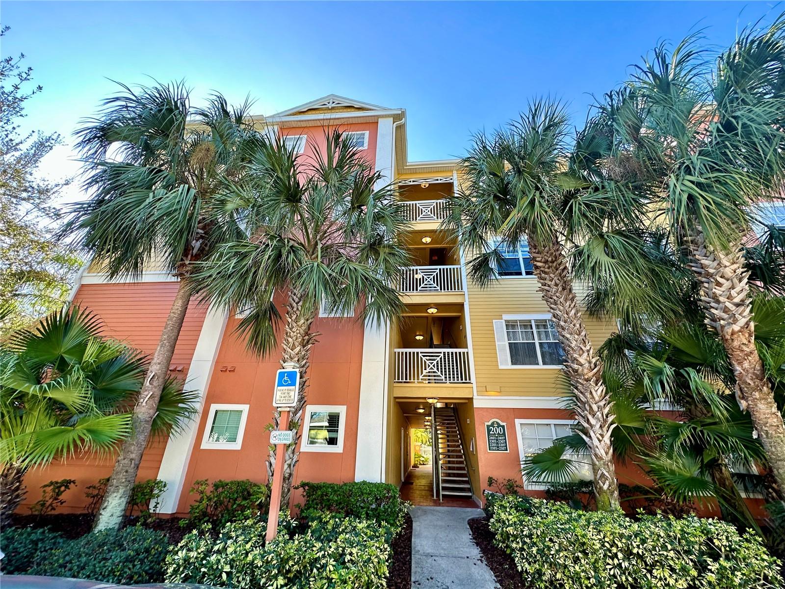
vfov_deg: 85.7
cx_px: 392
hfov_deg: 102.1
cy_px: 294
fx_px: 317
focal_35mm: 14
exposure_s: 1/178
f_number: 2.2
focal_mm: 2.22
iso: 40
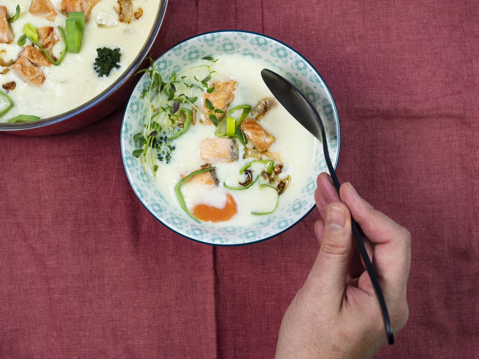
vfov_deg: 24.4
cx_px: 240
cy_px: 180
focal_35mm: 60
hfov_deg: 32.2
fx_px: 830
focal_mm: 30
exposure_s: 1/25
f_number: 5
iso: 250
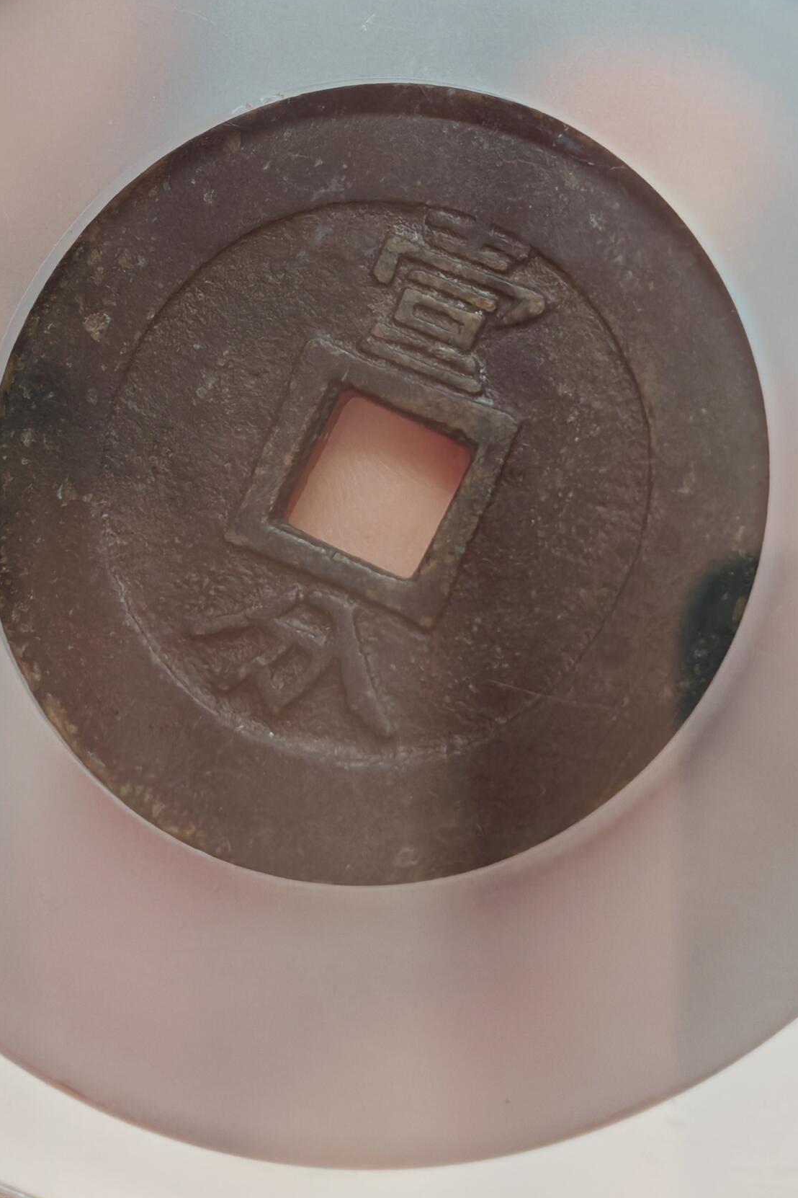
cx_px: 473
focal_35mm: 107
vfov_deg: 19.1
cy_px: 584
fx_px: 3557
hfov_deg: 12.8
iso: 100
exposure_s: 1/100
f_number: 1.6
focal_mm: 7.62
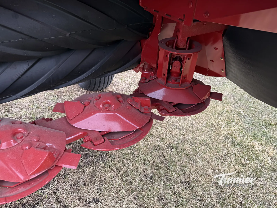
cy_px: 104
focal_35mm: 24
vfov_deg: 56.8
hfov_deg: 71.6
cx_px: 138
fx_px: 192
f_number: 1.78
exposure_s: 1/367
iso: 80
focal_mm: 6.76
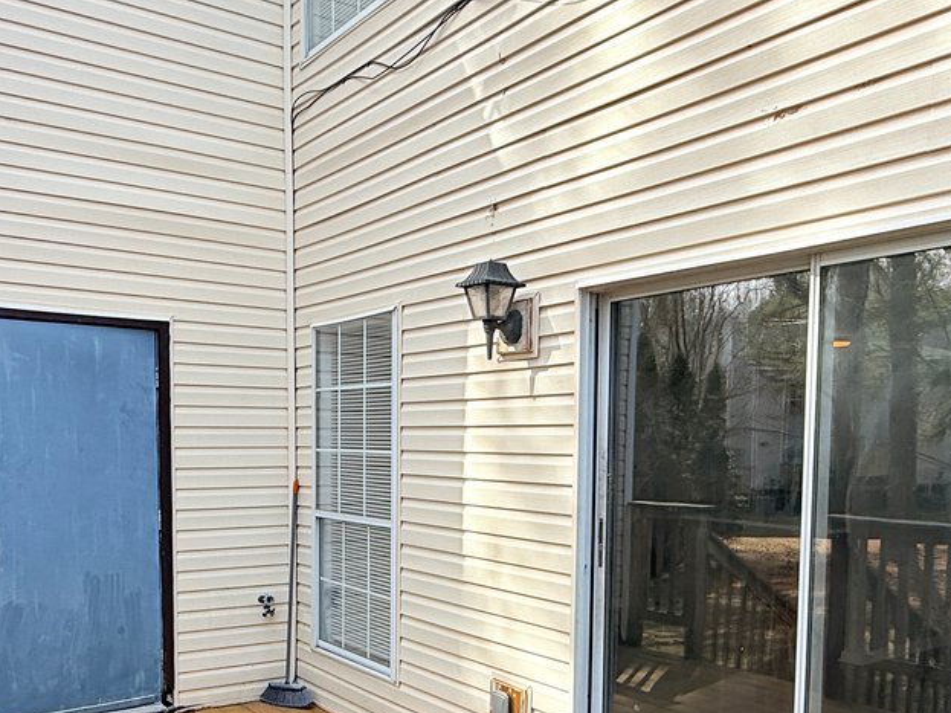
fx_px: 934
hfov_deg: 53.9
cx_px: 443
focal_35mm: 34
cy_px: 511
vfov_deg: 40.9
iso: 50
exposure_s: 1/376
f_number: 2.2
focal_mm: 2.22
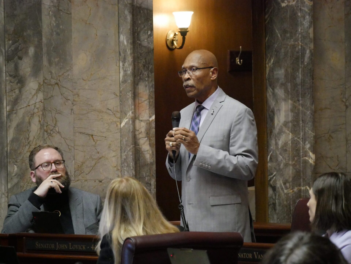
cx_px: 176
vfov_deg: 5.0
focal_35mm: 300
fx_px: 3043
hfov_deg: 6.6
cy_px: 132
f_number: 5.6
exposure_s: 1/60
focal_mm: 150
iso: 6400
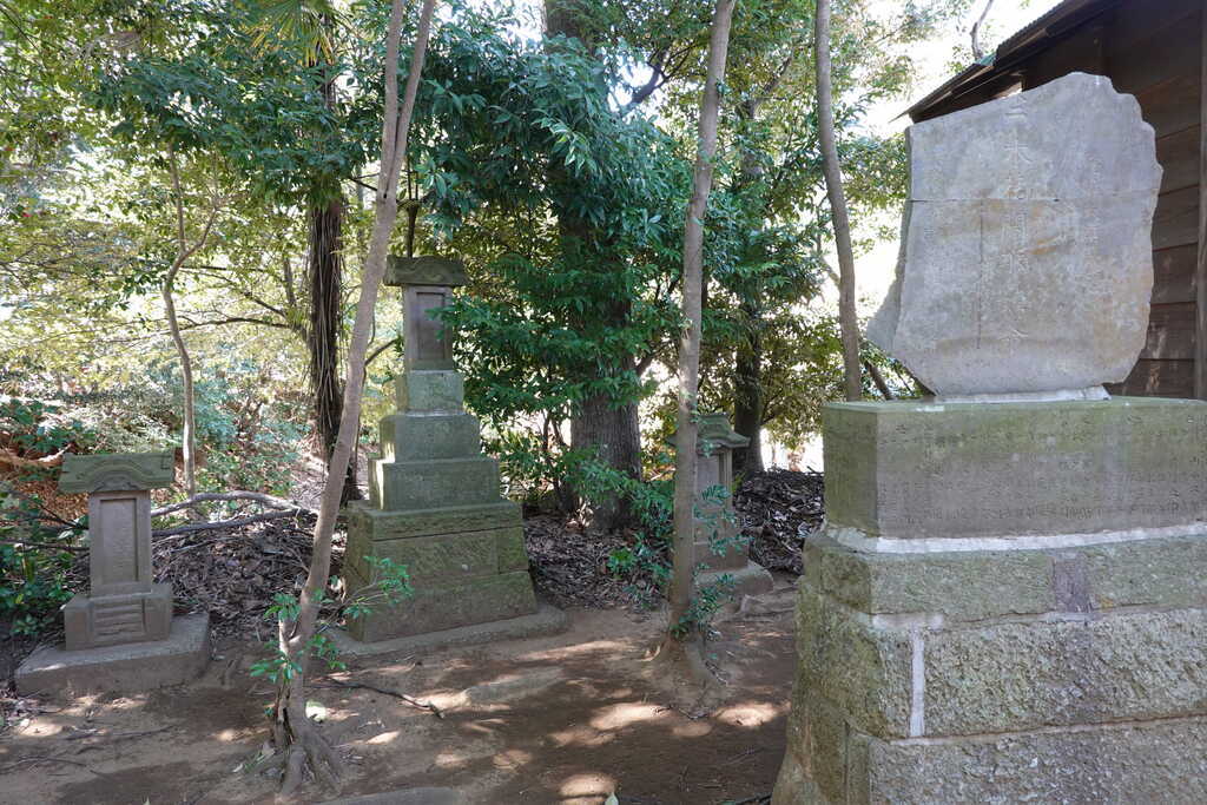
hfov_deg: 73.7
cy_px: 402
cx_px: 604
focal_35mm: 24
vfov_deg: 53.1
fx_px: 805
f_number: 2.8
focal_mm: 9
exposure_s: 1/30
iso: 200
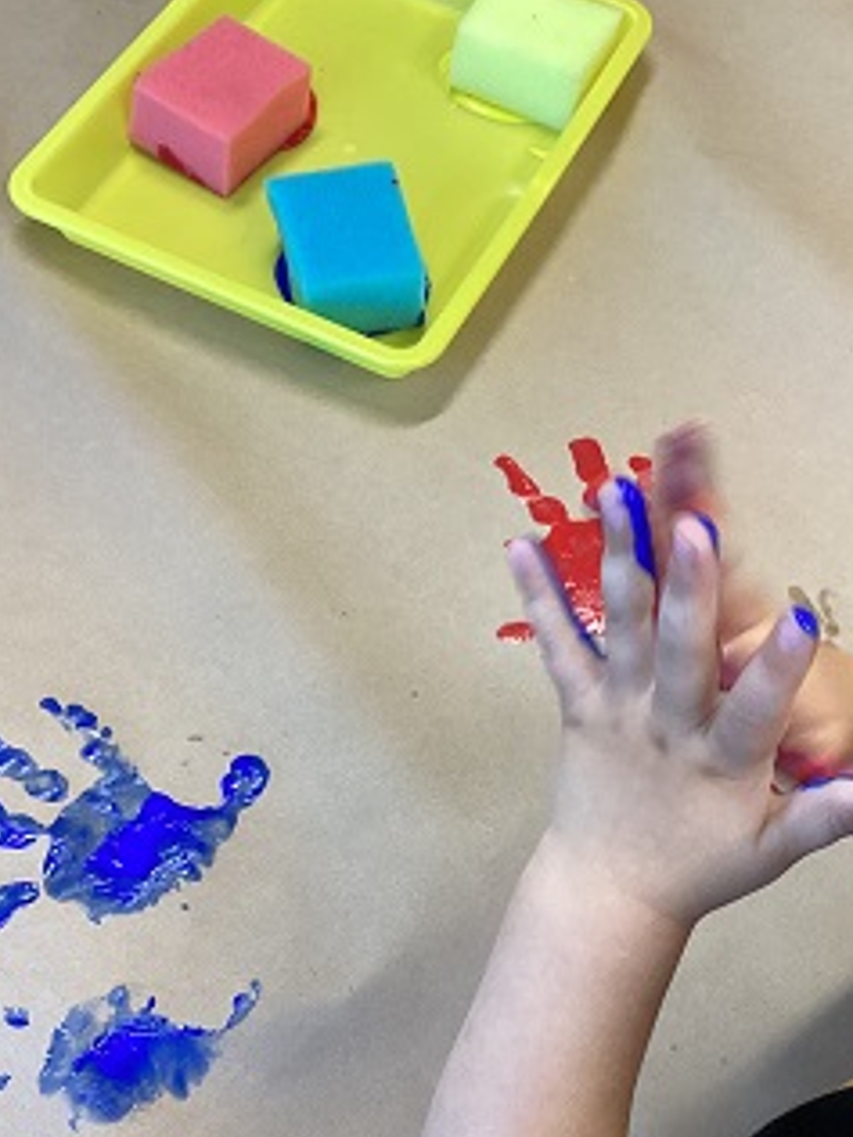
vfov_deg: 38.4
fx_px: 1610
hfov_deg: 29.5
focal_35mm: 49
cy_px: 770
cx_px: 542
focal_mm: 3.3
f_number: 2.4
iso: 125
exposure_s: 1/60
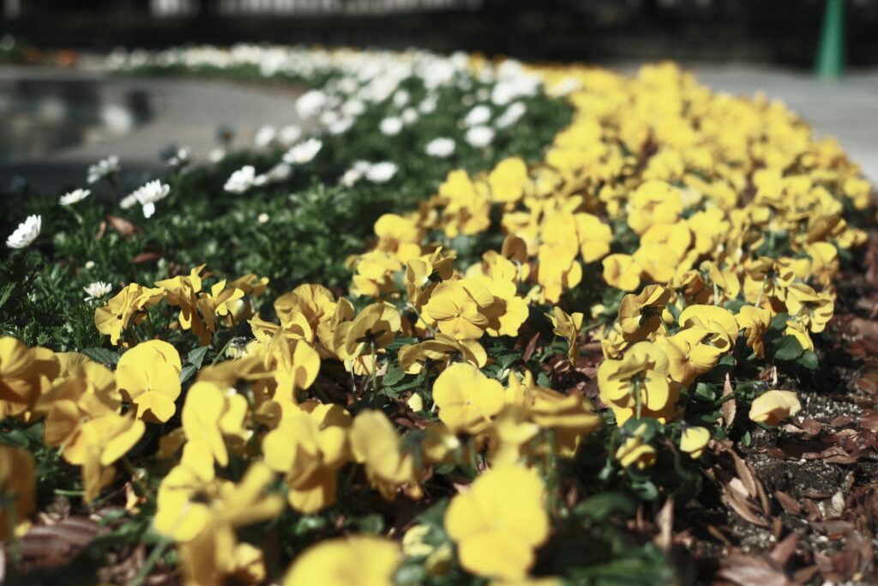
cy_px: 293
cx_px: 439
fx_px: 1293
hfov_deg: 37.5
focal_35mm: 53
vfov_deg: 25.5
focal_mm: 35
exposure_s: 1/4000
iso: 160
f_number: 2.5
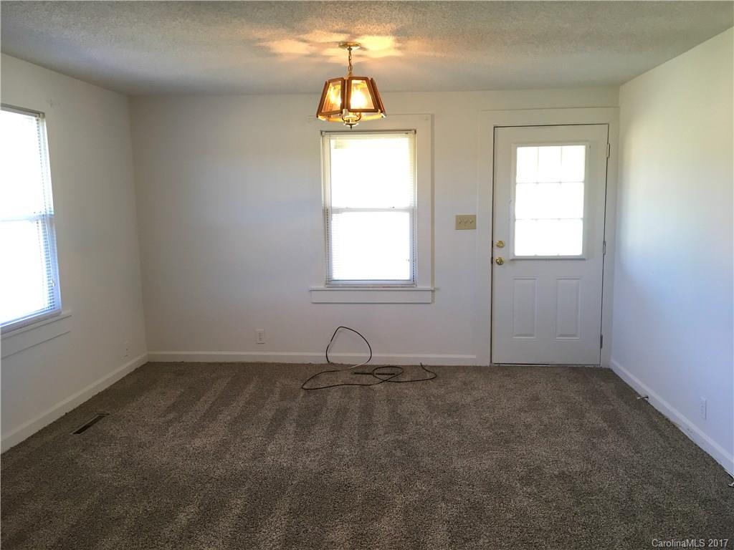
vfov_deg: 48.2
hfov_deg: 61.7
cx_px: 367
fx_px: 615
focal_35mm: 29
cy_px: 275
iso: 64
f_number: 2.2
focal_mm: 4.15
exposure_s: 1/30
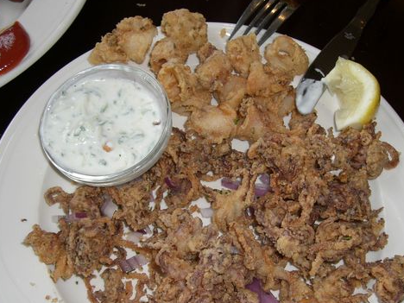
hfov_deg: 36.8
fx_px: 607
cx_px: 209
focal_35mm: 52
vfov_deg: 27.9
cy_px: 195
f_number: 2.7
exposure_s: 1/60
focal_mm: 6.2
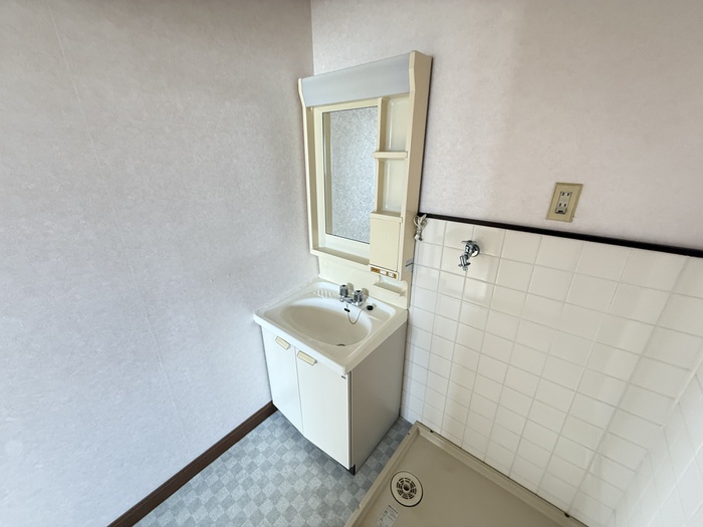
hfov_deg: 102.1
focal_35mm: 14
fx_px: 284
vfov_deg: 85.7
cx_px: 352
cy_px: 264
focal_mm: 2.22
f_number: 2.2
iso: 500
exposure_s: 1/60
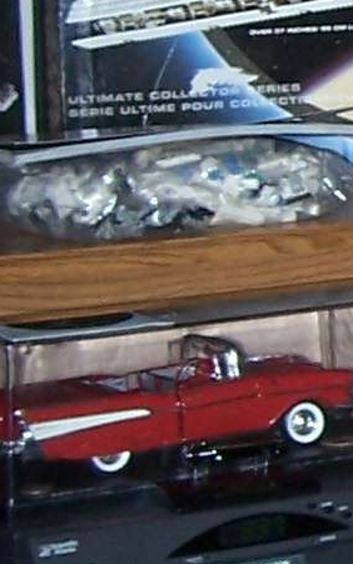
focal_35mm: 206
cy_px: 196
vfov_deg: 10.2
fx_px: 3170
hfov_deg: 6.0
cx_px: 946
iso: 80
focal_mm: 5.6
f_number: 2.7
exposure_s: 1/60
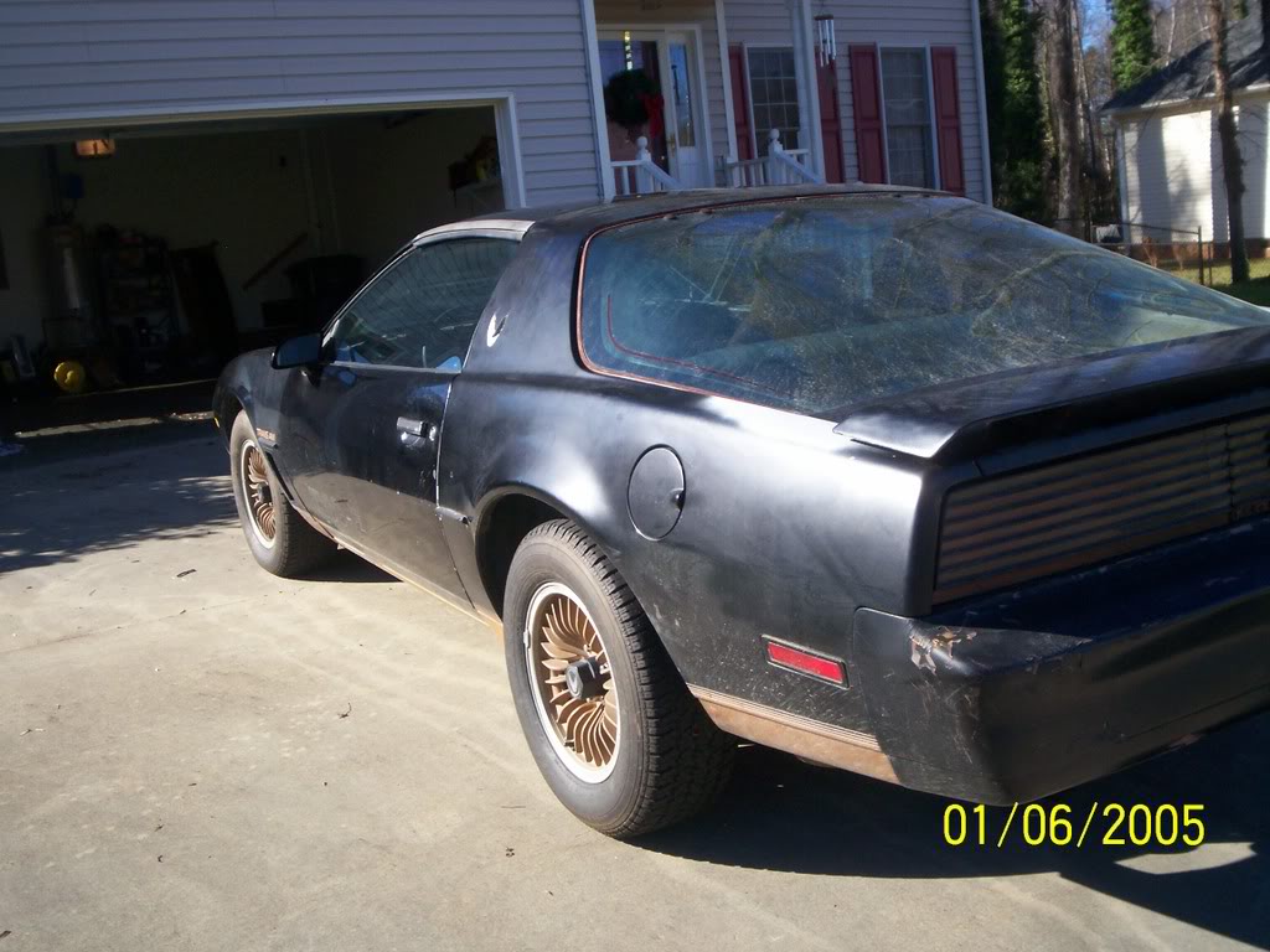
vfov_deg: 39.7
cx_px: 635
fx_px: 1321
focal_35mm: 36
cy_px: 476
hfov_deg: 51.4
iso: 100
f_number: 4.5
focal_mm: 5.9
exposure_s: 1/320
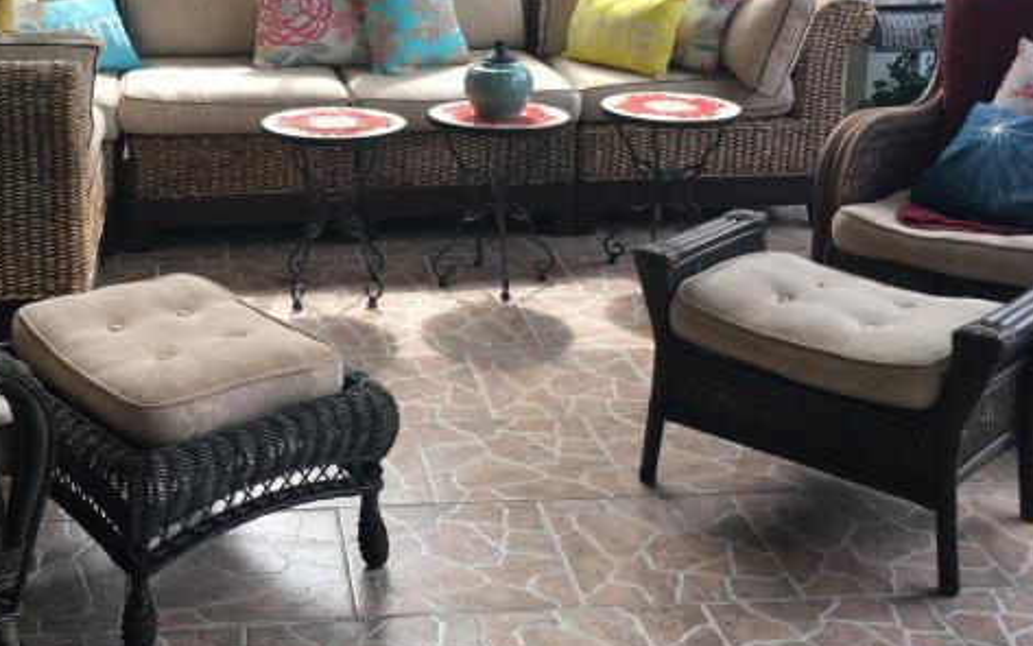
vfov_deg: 24.7
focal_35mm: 52
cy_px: 177
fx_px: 1464
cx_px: 387
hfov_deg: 38.6
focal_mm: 4.15
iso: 32
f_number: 2.2
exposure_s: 1/120
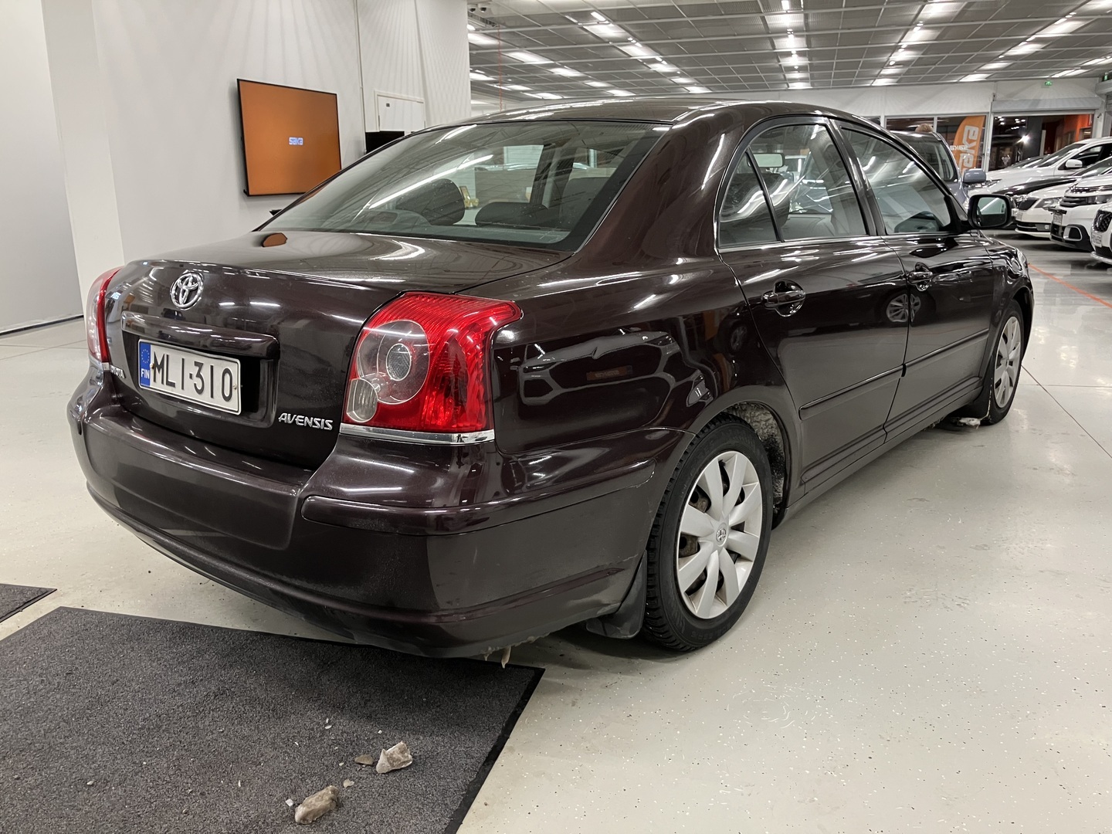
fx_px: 899
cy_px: 417
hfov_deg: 63.4
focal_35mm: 28
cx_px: 556
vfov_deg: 49.7
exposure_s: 1/60
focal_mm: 3.99
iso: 125
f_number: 1.8
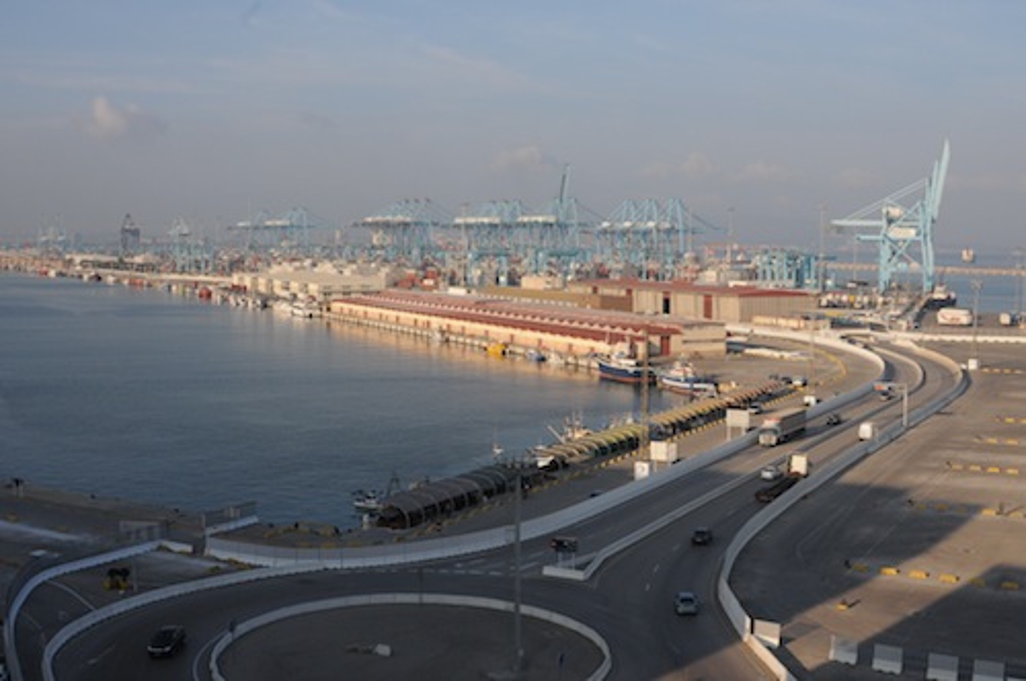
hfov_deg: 46.5
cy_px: 340
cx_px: 513
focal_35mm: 42
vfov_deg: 31.8
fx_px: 1195
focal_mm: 28
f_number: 11
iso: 500
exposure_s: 1/500
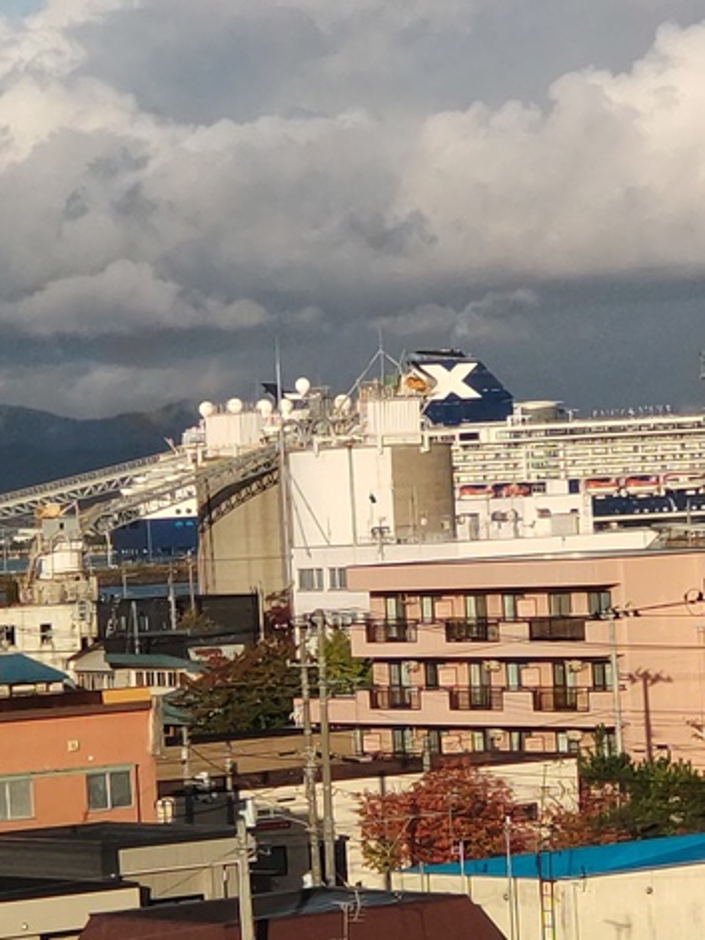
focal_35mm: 72
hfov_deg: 20.1
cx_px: 629
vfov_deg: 27.0
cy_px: 469
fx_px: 1956
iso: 50
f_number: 2.4
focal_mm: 5.6
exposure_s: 1/553
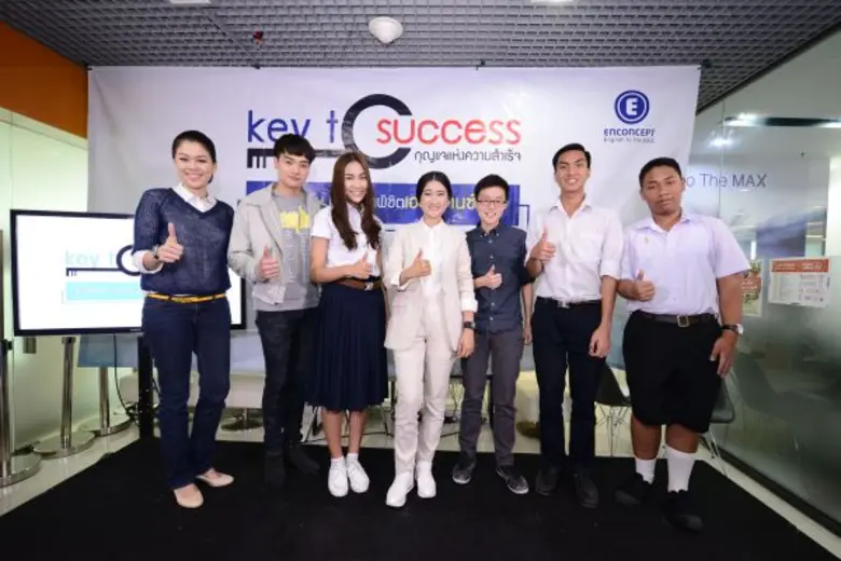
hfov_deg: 96.7
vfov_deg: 73.7
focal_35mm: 16
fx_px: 374
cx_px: 420
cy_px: 280
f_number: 4.5
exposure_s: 1/80
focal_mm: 16
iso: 2500
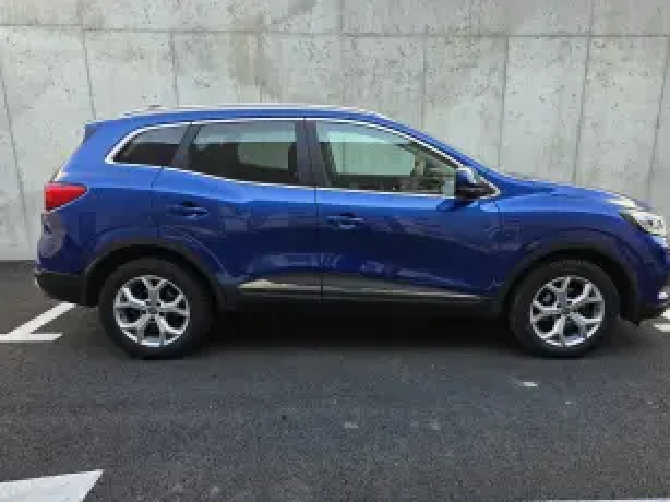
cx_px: 349
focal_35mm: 27
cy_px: 275
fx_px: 522
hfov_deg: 65.3
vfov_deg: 51.2
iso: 64
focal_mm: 6.3
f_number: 1.7
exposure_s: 1/359
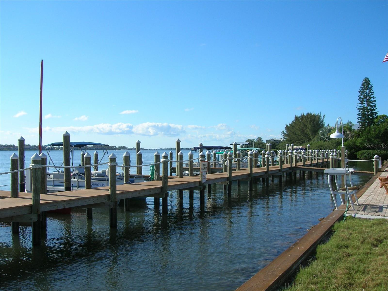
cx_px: 194
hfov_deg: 54.0
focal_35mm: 34
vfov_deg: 41.8
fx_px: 381
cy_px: 146
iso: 50
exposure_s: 1/416
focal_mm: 5.7
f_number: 4.9
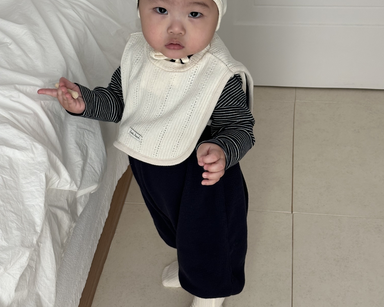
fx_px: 716
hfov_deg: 30.0
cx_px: 193
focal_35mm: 63
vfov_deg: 24.2
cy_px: 137
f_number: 1.78
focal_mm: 6.86
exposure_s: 1/91
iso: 80
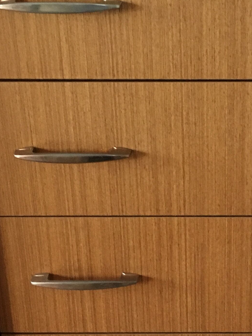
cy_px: 239
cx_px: 228
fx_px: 815
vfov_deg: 23.1
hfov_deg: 17.3
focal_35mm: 84
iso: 200
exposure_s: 1/20
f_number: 2.2
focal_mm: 4.15
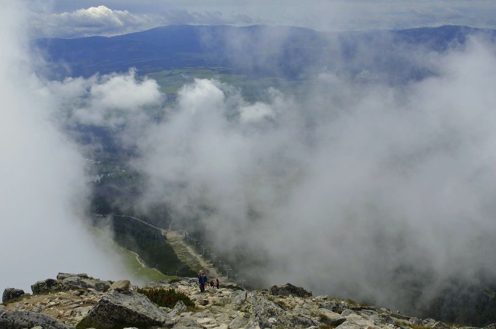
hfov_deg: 41.2
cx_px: 248
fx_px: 660
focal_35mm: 48
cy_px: 164
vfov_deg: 27.9
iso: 100
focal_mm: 32
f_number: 11
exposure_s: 1/200
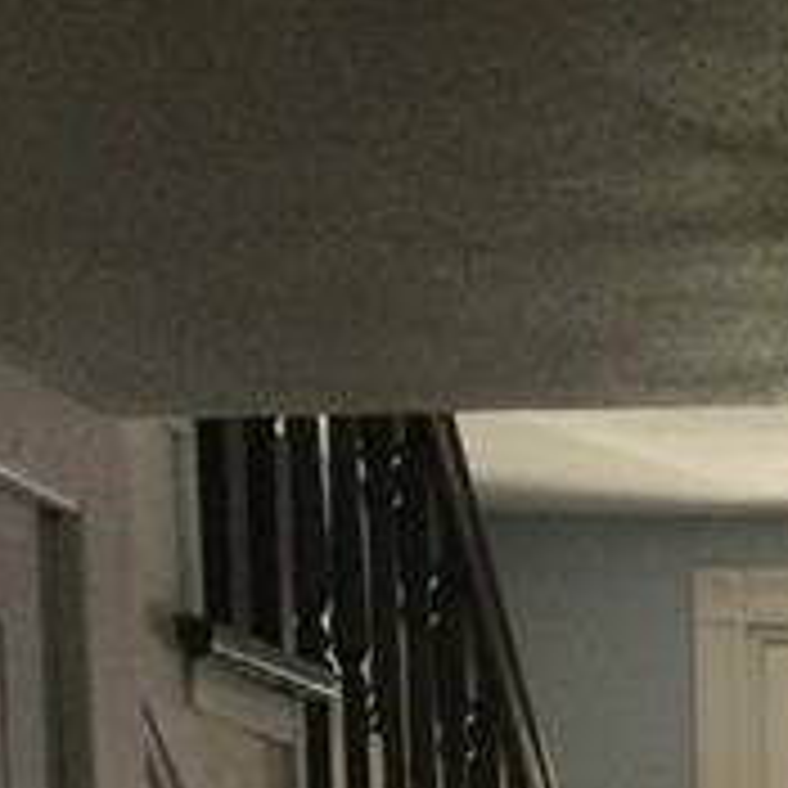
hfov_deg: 13.9
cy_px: 1689
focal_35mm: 120
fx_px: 3091
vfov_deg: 12.4
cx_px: 1072
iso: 100
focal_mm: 3.3
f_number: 2.4
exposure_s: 1/30
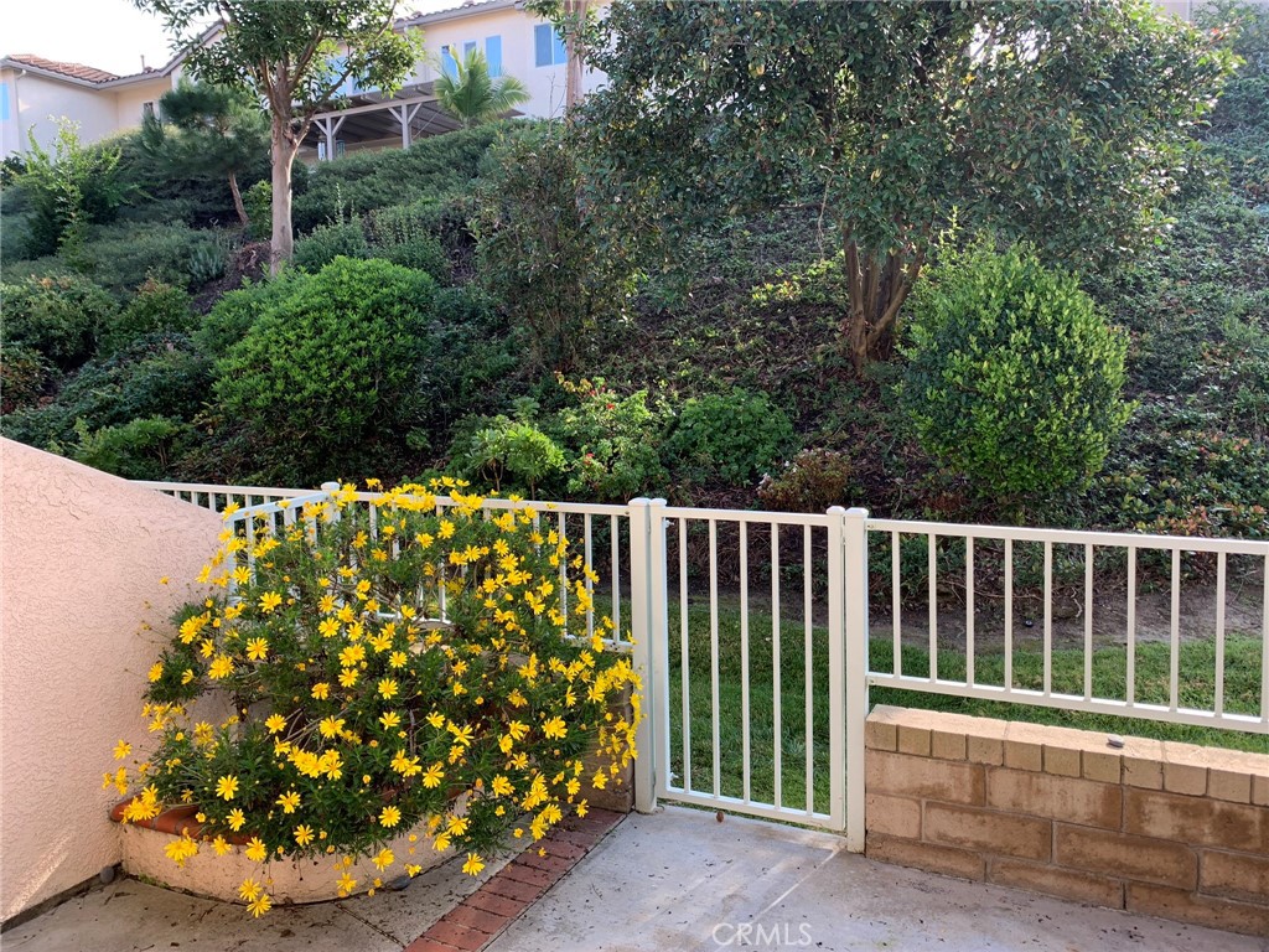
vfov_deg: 53.1
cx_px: 634
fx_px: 953
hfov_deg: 67.3
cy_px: 476
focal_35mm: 26
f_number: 1.8
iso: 25
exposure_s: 1/152
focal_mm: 4.25
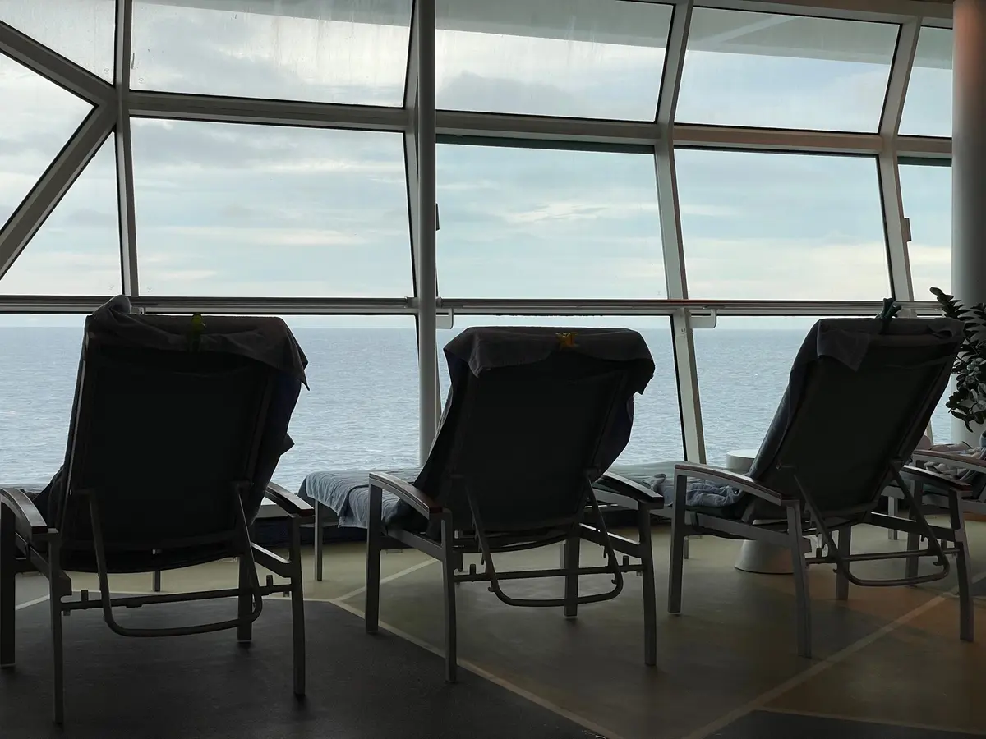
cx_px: 493
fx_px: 1481
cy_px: 370
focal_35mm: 52
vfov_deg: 28.0
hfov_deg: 36.8
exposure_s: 1/284
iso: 25
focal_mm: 6
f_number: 2
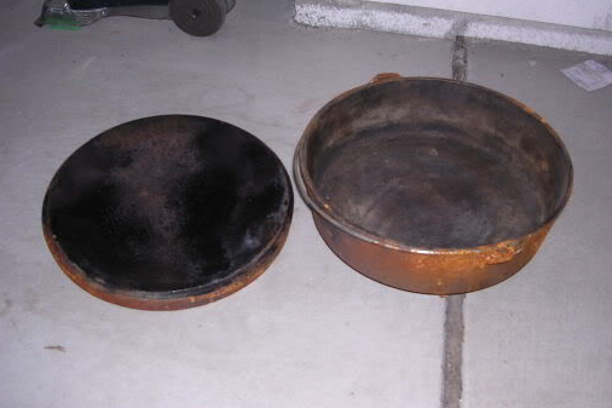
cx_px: 304
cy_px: 186
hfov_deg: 48.5
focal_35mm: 40
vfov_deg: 33.4
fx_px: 680
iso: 100
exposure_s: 1/60.1
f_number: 2.8
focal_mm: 5.8
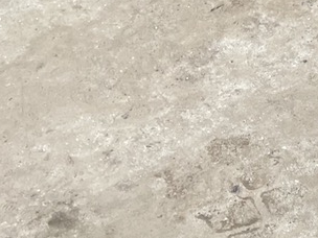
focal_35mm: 123
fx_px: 1130
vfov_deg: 11.9
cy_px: 7
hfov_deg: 13.4
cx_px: 660
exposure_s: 1/424
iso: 32
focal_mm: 4.2
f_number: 1.6
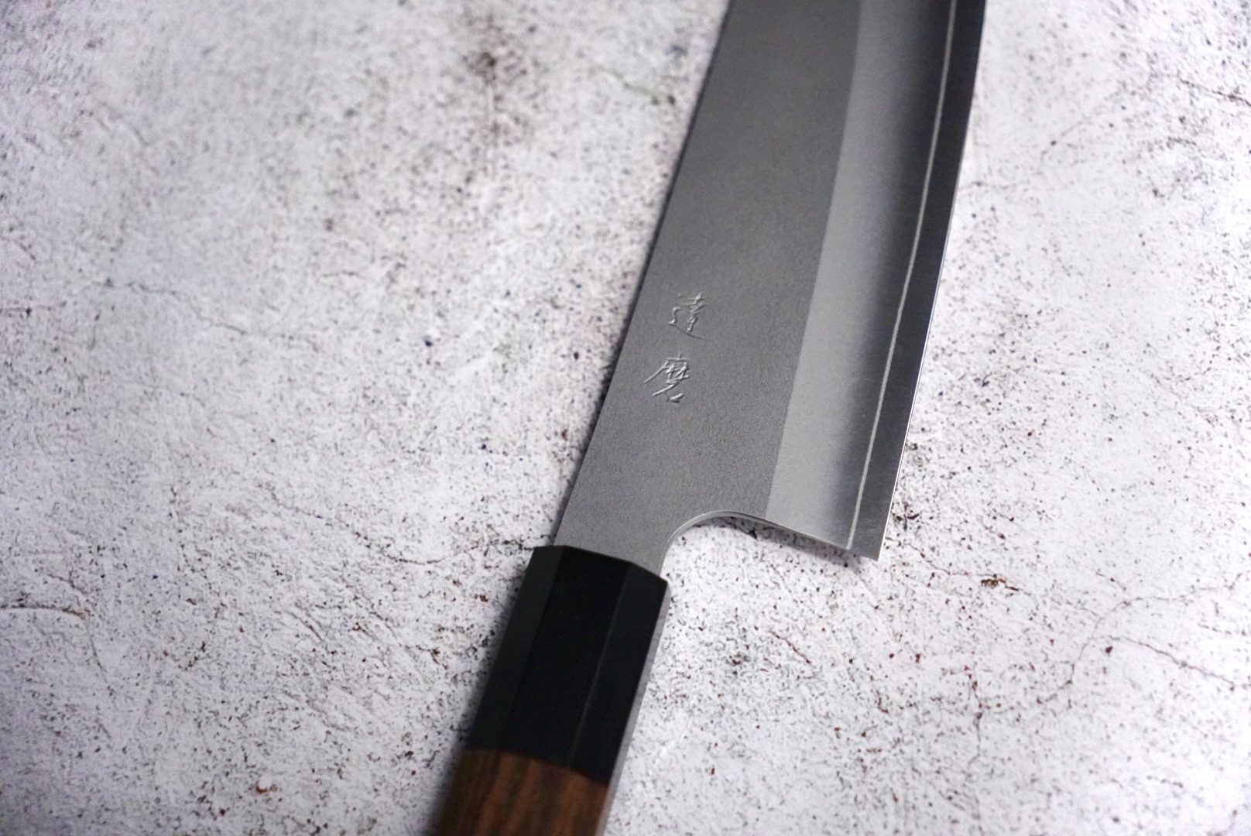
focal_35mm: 66
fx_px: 2295
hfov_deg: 30.5
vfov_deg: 20.6
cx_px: 626
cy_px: 418
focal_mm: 44
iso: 6400
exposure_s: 1/160
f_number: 3.2
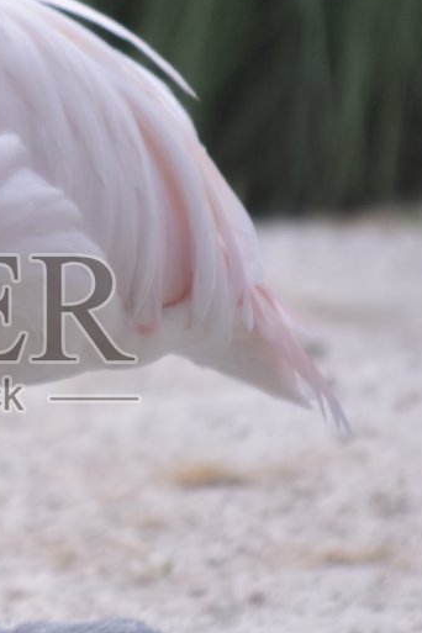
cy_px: 338
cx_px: -66
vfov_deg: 2.2
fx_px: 16457
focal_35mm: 936
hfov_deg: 1.5
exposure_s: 1/320
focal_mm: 200
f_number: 5.6
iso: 400
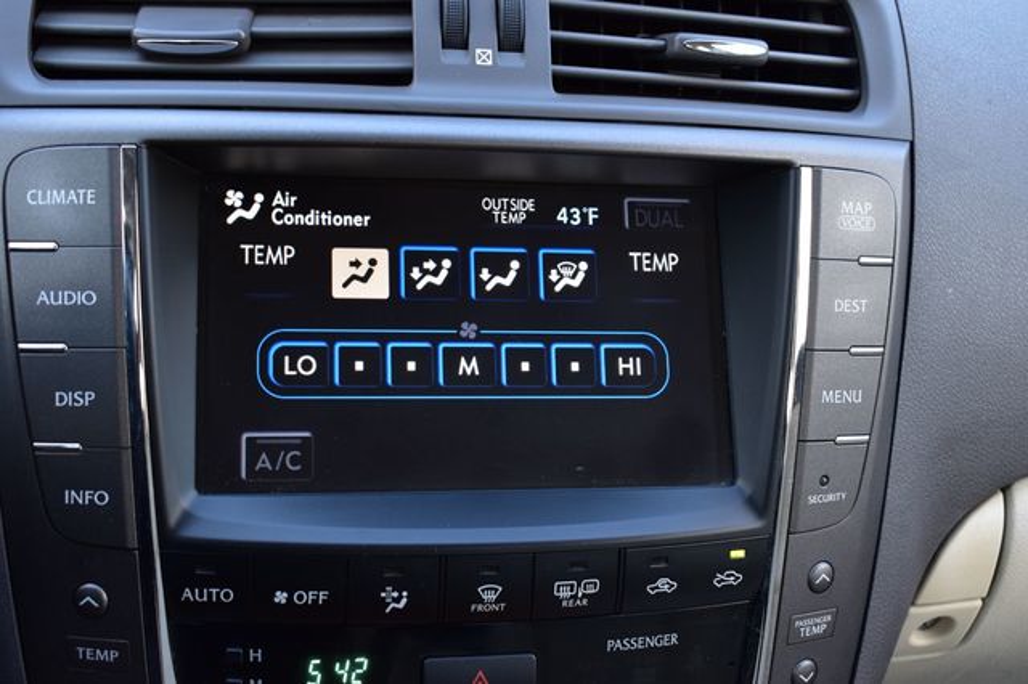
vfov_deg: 28.9
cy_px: 342
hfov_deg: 42.3
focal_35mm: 46
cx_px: 514
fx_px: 1327
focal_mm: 31
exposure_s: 1/15
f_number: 6.3
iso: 450
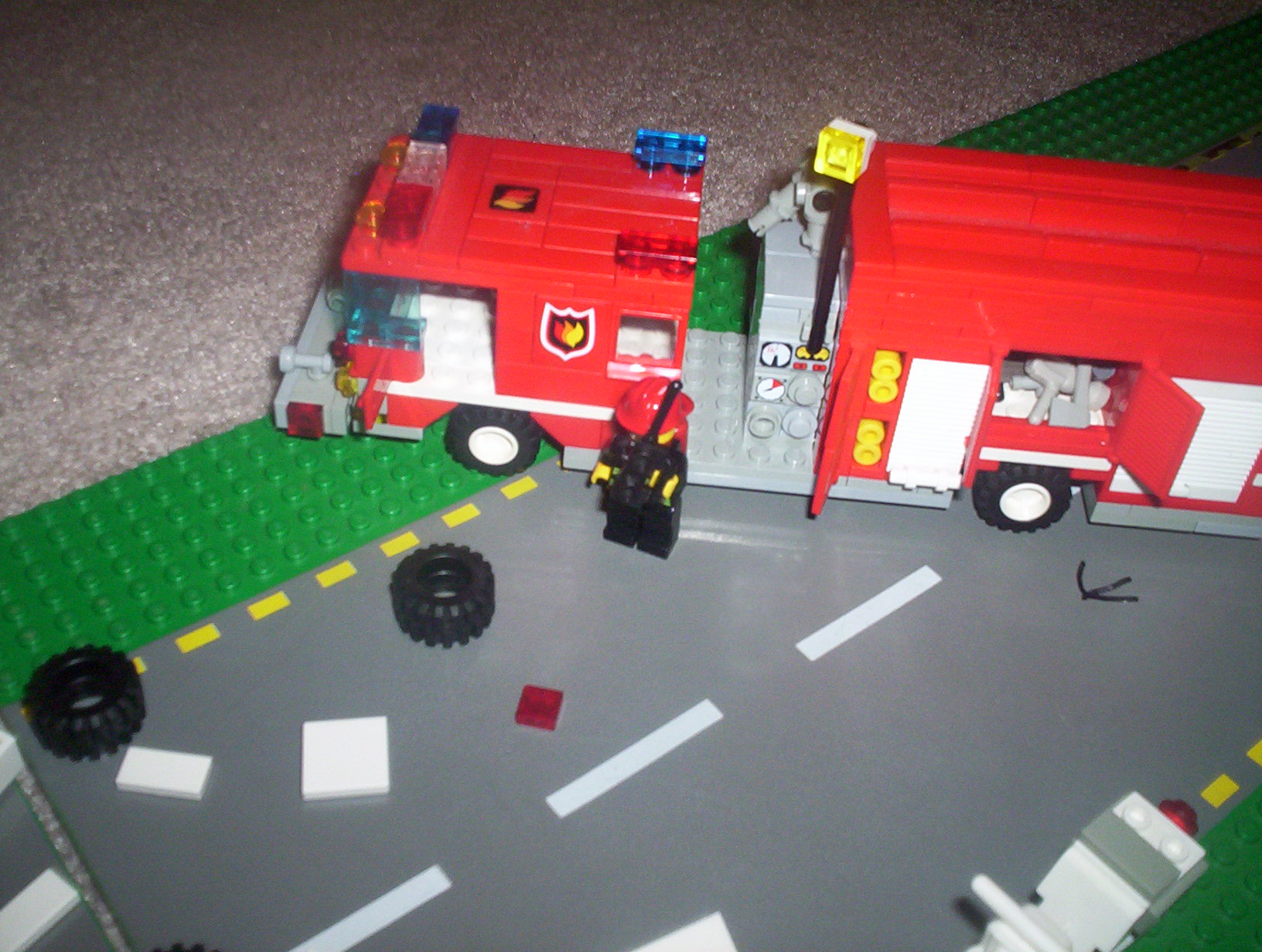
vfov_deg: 37.9
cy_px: 476
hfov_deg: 48.9
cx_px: 631
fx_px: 1389
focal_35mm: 38
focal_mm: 4.99
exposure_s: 1/60
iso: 140
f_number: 4.5
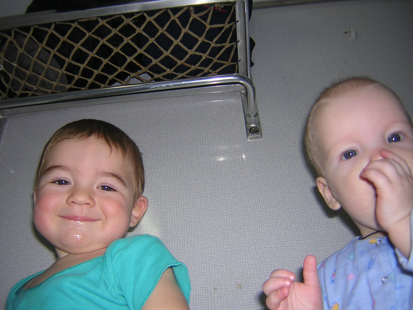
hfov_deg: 51.4
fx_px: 430
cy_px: 155
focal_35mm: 36
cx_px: 206
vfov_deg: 39.7
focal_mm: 4.7
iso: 100
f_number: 2.6
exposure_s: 1/60.1
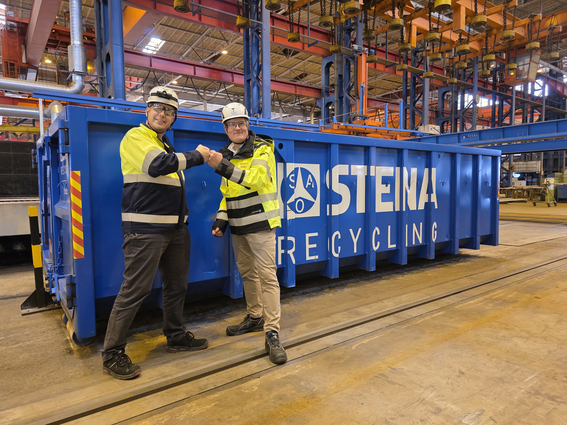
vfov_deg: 58.9
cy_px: 212
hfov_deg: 73.9
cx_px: 284
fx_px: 377
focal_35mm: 23
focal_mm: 6.3
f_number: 1.7
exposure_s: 1/100
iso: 640
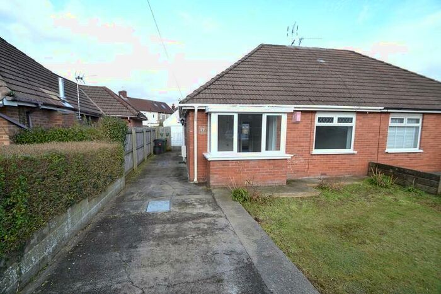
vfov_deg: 77.3
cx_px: 220
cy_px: 147
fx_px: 184
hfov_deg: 100.4
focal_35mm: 15
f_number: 5.6
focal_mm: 10
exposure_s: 1/125
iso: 100
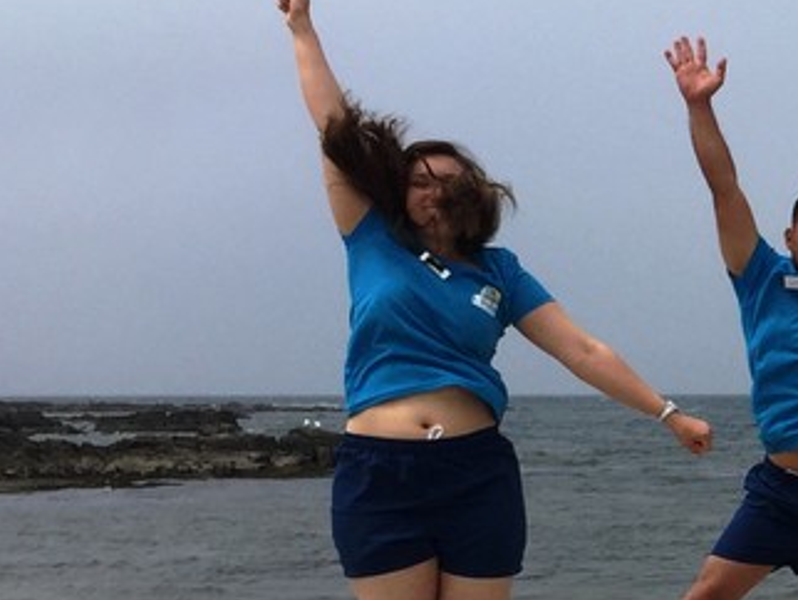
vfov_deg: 13.6
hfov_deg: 16.1
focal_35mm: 108
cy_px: 531
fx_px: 2492
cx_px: 1306
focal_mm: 4.15
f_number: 2.2
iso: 32
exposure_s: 1/3968
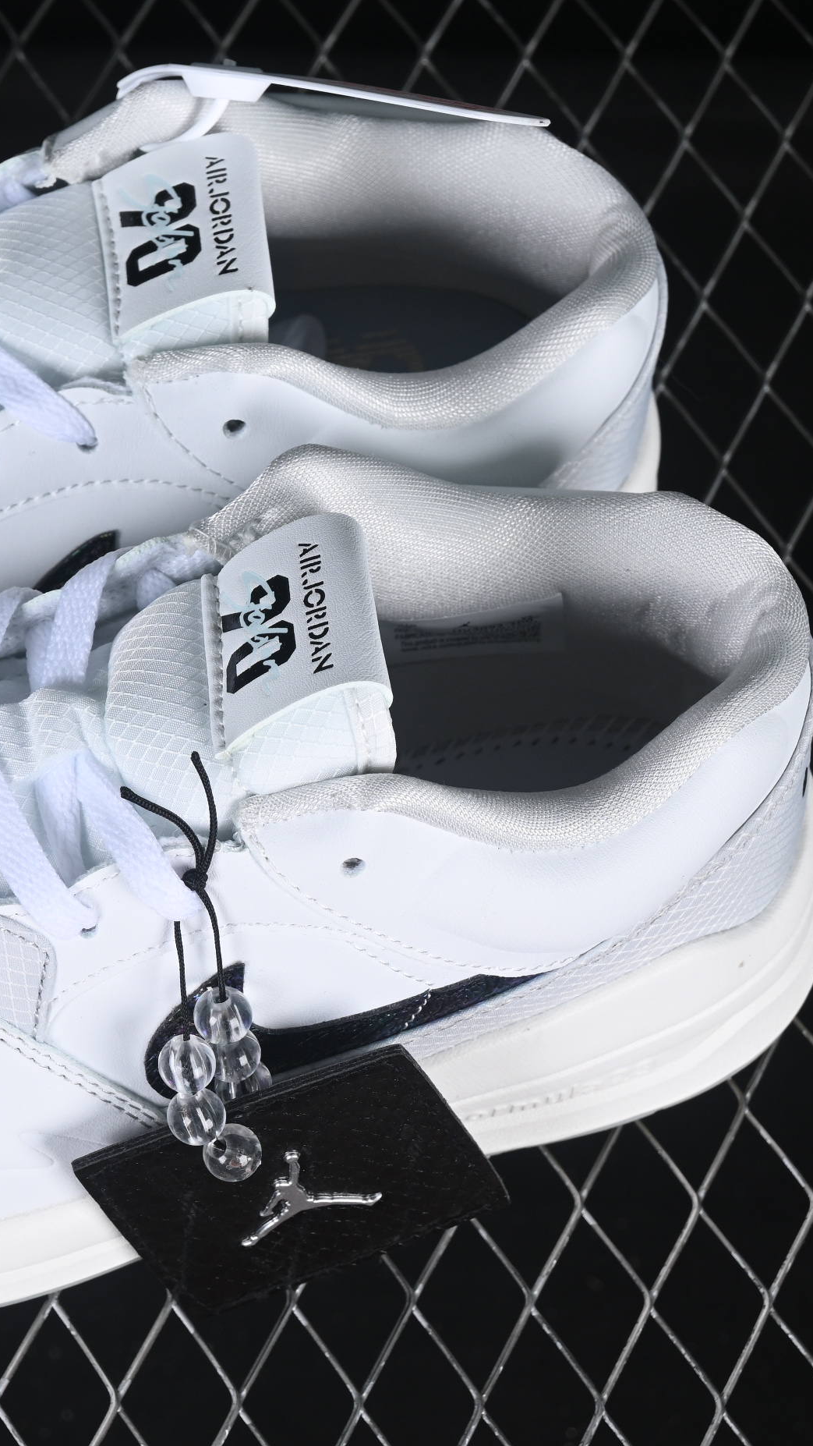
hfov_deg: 10.2
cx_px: 7
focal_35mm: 118
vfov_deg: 18.2
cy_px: 723
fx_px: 4522
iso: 160
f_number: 7.1
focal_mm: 50
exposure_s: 1/80
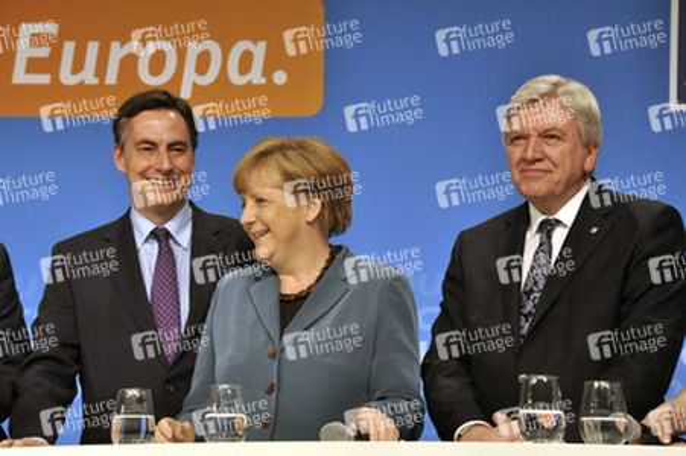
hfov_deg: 18.2
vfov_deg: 12.2
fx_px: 2142
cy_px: 228
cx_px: 343
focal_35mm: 112
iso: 1600
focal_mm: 75
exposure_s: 1/160
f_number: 8
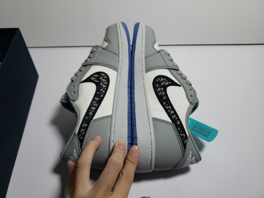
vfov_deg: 53.1
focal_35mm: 26
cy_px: 99
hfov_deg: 67.3
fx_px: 198
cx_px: 132
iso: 50
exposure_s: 1/583
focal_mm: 4.3
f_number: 1.5
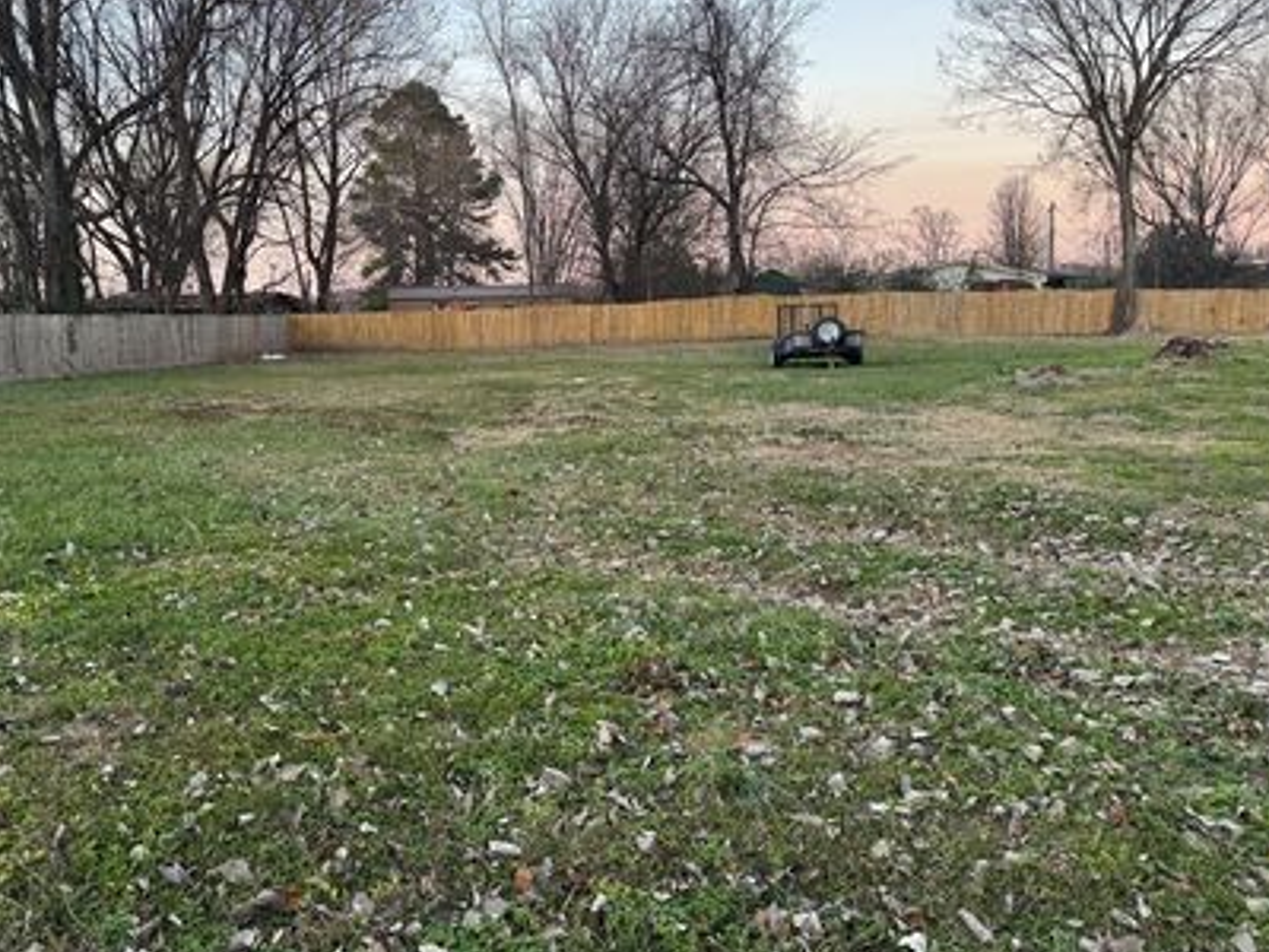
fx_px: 1100
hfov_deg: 59.3
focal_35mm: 30
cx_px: 485
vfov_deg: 46.6
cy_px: 401
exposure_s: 1/121
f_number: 1.78
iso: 160
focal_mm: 6.76
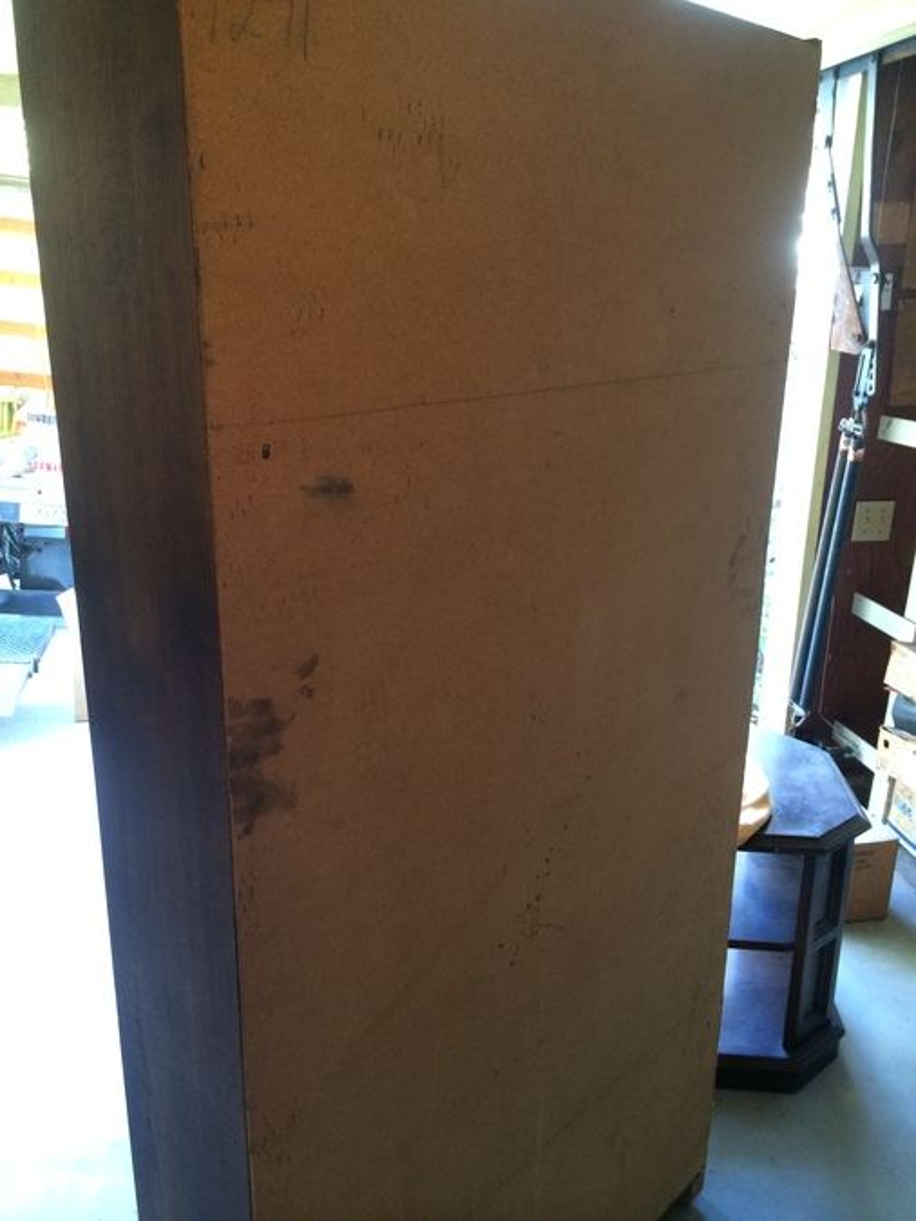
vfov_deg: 60.0
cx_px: 458
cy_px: 610
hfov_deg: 46.8
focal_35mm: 30
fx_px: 1059
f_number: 2.2
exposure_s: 1/30
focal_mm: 4.12
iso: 200
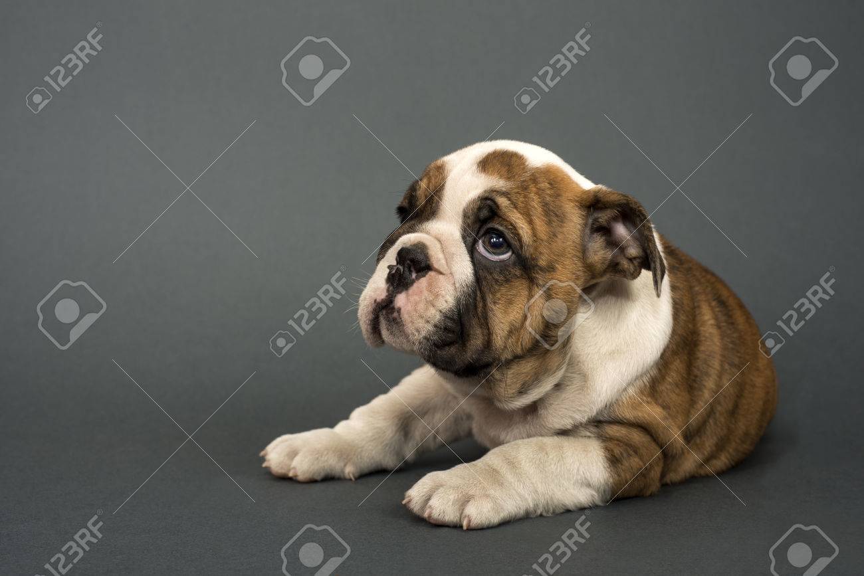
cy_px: 288
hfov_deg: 39.6
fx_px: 1200
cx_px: 432
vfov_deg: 27.0
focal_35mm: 50
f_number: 9
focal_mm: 50
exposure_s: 1/250
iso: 100
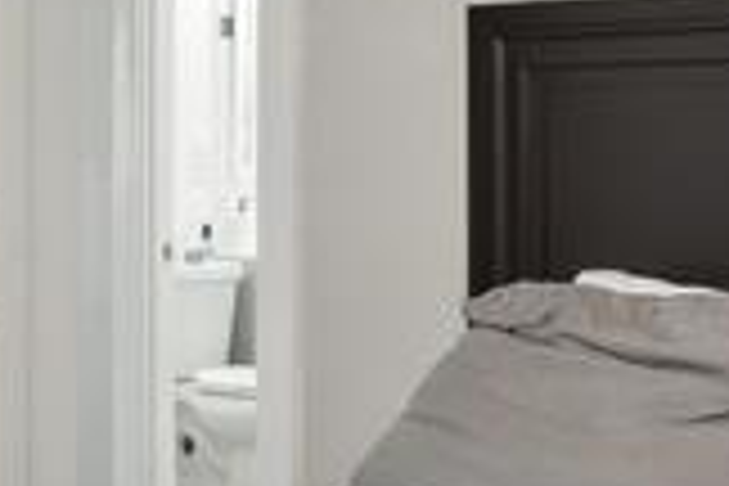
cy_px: 32
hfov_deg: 21.3
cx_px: 220
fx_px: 1924
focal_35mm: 95
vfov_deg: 14.2
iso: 200
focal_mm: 10
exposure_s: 1/8
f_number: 8
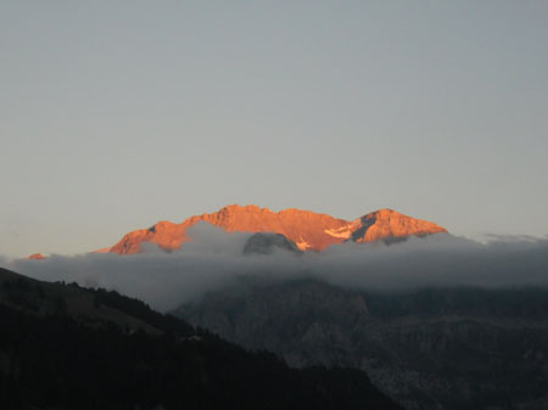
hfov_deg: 30.7
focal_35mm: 63
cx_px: 274
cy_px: 205
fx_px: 997
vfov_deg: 23.3
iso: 200
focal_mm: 11.2
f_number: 5.7
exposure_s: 1/60
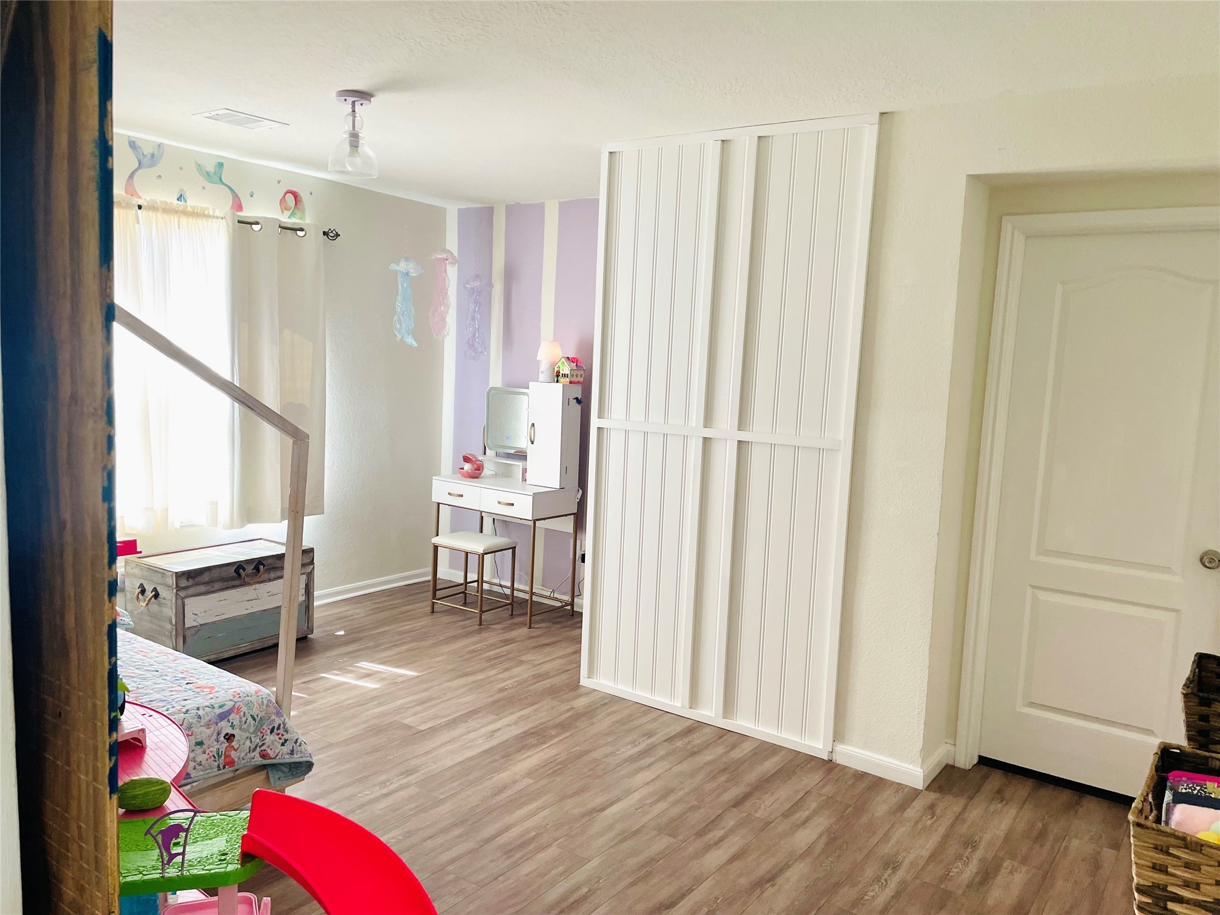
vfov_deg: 53.1
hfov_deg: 67.3
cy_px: 458
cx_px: 610
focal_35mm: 26
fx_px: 916
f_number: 1.6
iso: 125
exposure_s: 1/110
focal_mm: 4.2
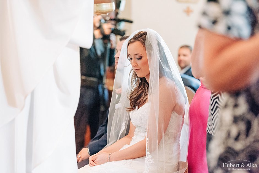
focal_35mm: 116
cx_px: 130
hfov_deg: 17.6
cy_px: 86
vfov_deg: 11.8
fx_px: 835
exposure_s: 1/80
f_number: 2.8
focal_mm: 116
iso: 2000
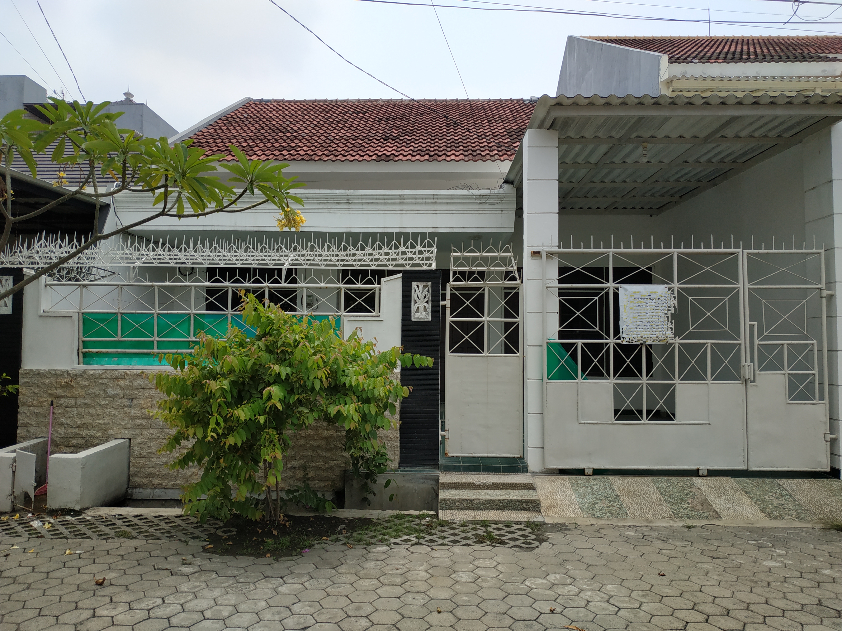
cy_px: 316
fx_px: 584
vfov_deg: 56.8
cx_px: 421
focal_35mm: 24
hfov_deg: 71.6
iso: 200
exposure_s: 1/3499
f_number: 1.9
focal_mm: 3.94
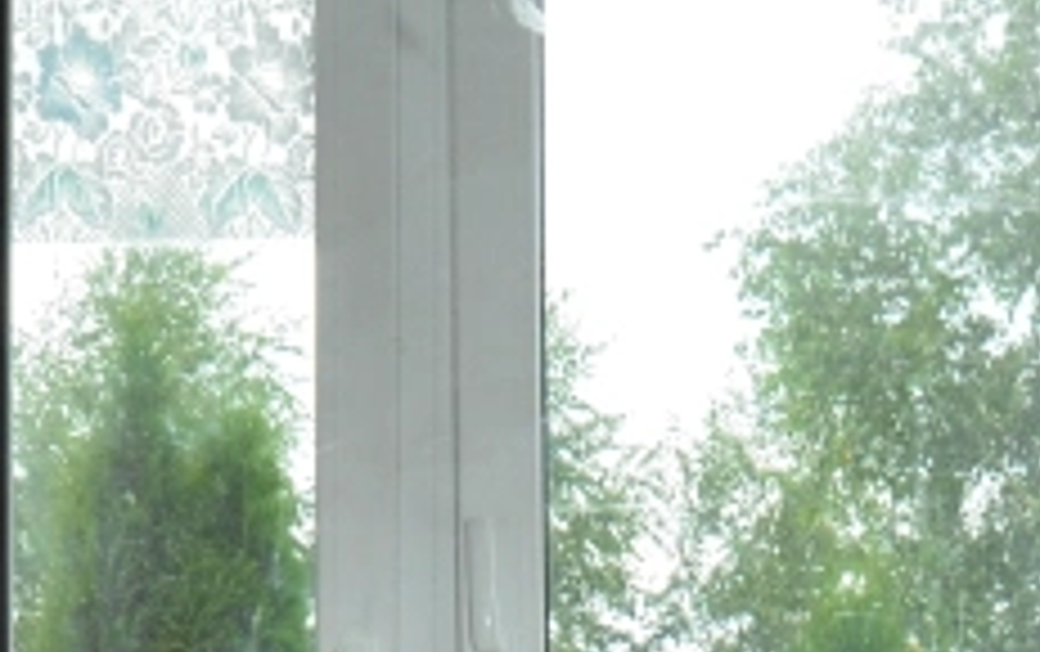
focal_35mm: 78
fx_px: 2224
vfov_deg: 14.8
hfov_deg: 25.7
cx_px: 867
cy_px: 1129
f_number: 9
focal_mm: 11
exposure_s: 1/100
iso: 800
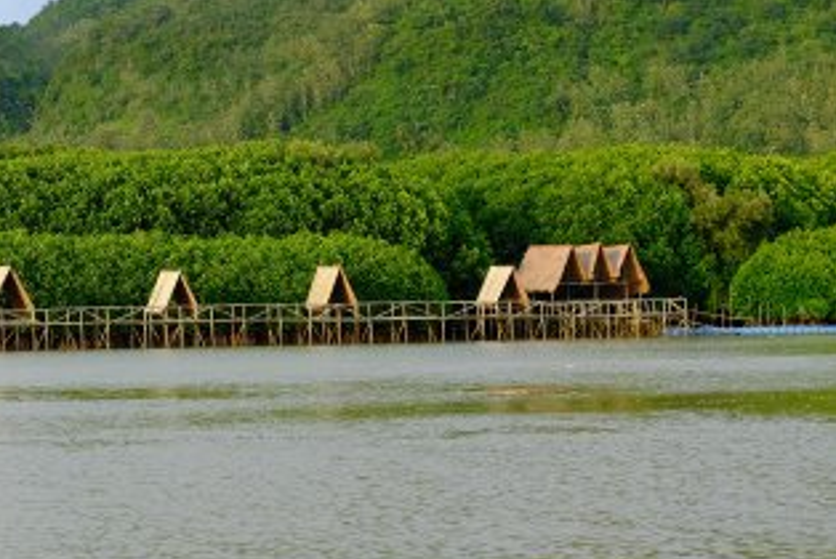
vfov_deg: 12.6
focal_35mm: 109
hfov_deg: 18.3
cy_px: 240
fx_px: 2534
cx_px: 24
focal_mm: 37.4
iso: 320
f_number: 5.6
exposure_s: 1/220
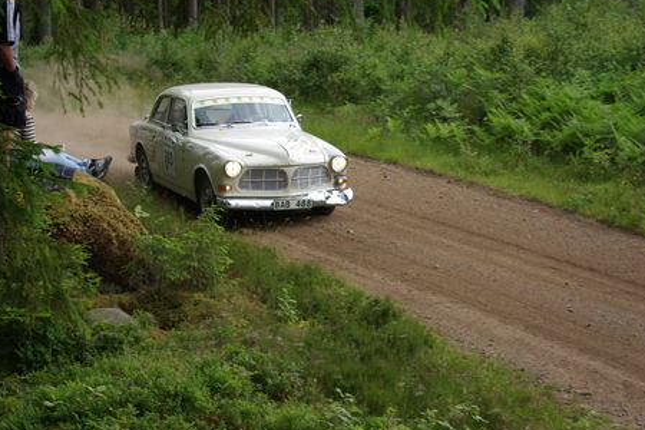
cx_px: 311
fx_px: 1338
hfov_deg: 27.1
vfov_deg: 18.2
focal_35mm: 75
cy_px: 194
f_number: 4.5
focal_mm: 35
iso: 400
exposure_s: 1/350
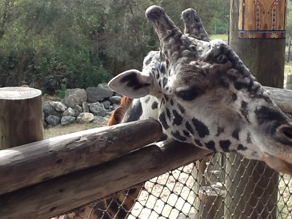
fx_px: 354
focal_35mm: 42
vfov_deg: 34.4
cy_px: 119
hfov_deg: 44.5
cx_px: 178
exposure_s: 1/366
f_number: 2.4
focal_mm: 2.03
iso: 64
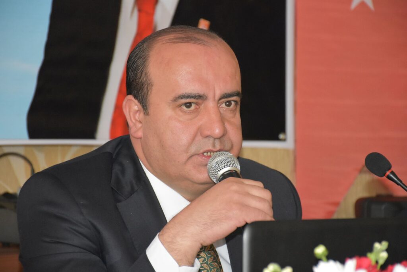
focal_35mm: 150
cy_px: 136
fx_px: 1697
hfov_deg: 13.7
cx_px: 204
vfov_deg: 9.2
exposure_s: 1/60
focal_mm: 100
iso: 3600
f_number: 5.6
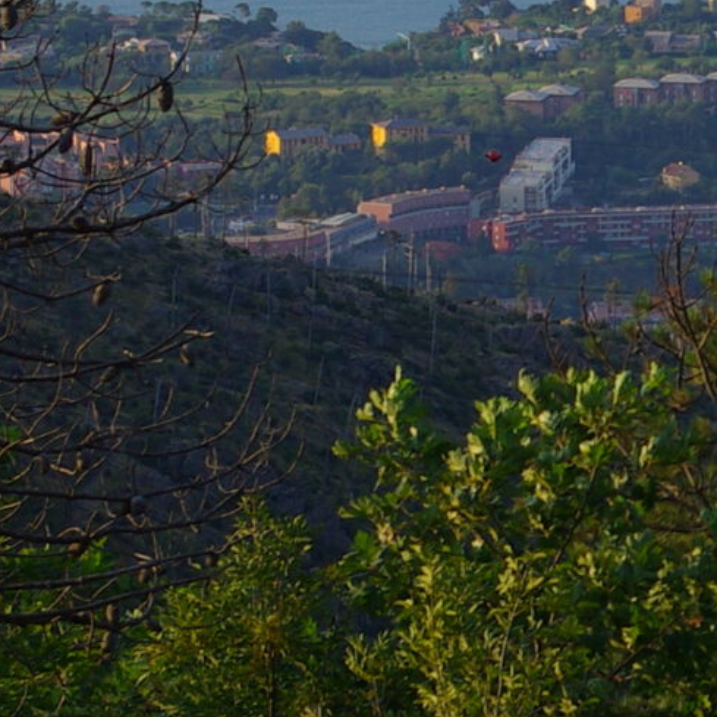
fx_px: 7827
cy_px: 75
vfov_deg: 5.2
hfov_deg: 5.1
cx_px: 1598
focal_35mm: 334
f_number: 6.7
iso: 100
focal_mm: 50
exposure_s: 1/125
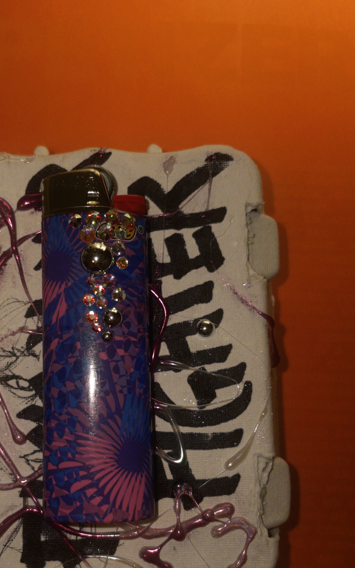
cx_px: 96
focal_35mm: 35
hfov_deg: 35.6
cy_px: 351
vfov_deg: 54.8
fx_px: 542
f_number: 1.6
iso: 32
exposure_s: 1/79
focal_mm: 4.2
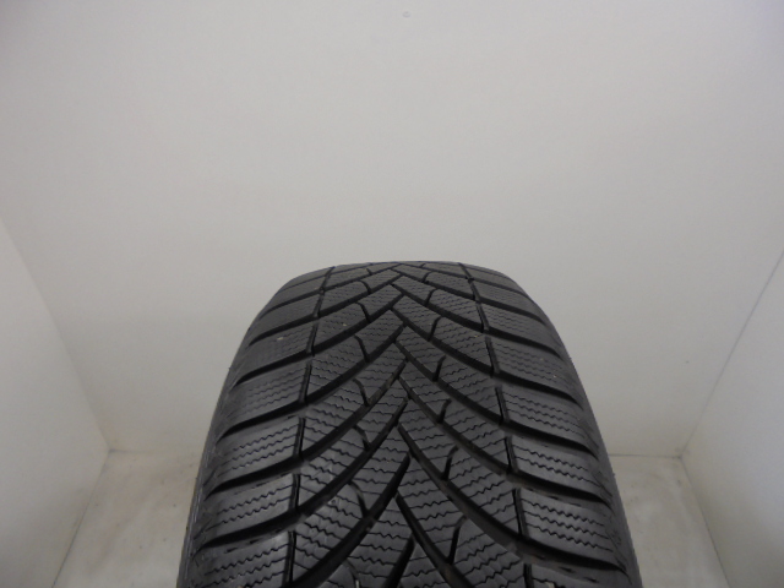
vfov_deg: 53.1
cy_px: 294
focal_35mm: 26
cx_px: 392
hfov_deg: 67.3
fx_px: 589
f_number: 3.5
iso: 100
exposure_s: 1/30
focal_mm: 4.6
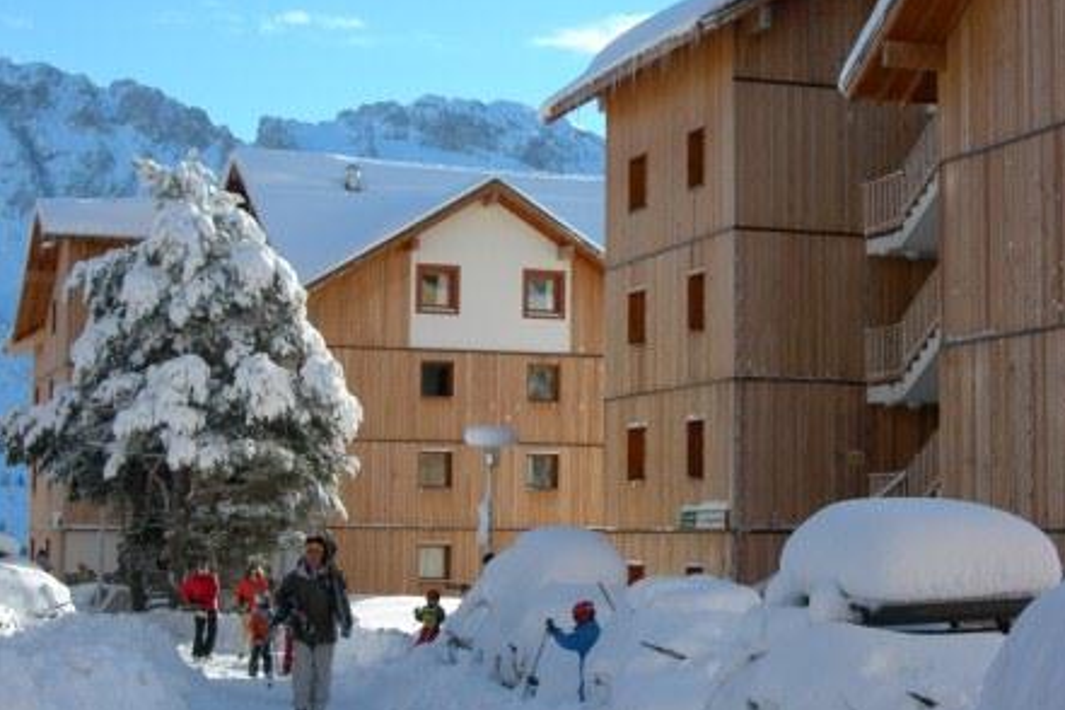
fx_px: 2248
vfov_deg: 17.9
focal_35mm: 76
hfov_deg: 26.7
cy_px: 357
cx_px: 539
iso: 50
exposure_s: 1/230
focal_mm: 14.9
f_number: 6.3
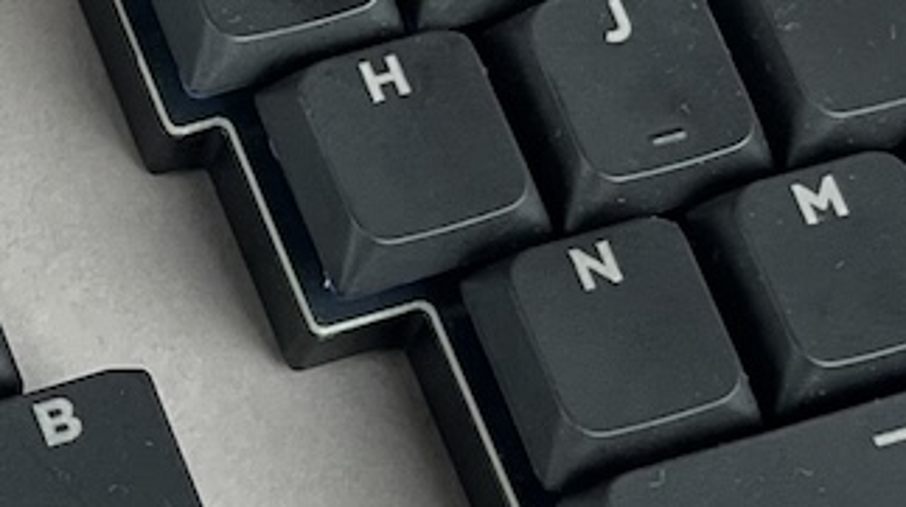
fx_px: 4248
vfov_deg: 6.8
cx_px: -112
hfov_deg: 12.0
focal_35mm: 177
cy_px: 370
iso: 40
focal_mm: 5.1
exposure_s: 1/158
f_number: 1.6
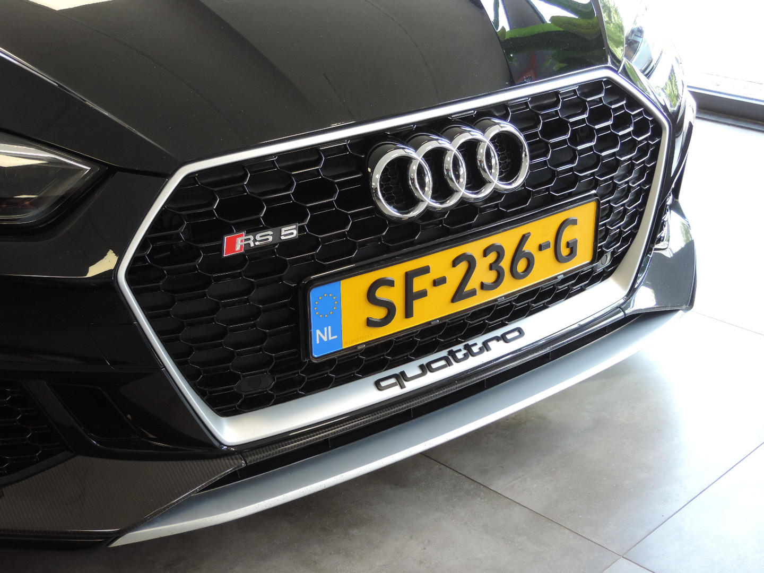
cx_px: 382
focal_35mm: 50
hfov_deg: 38.2
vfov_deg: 29.1
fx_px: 1104
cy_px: 286
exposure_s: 1/50
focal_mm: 8.9
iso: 280
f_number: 3.6
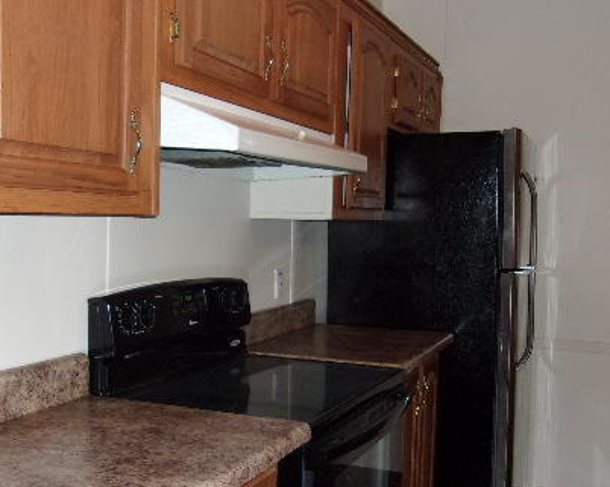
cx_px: 300
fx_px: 758
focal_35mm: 42
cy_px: 262
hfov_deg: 43.9
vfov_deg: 35.6
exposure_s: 1/34
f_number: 3
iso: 200
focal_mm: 4.9
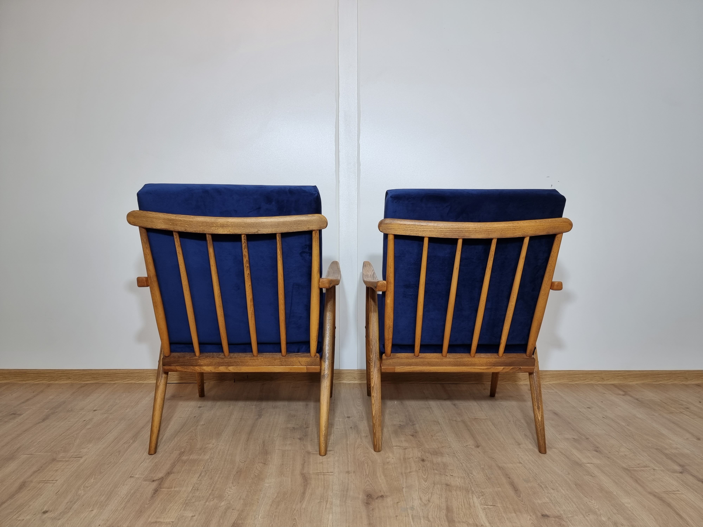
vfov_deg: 56.8
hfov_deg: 71.6
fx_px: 487
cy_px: 264
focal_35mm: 24
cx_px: 352
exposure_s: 1/100
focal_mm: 6.7
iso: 64
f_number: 1.8
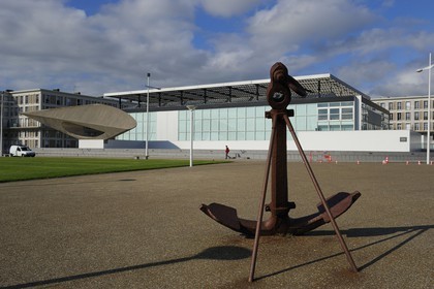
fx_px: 410
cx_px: 217
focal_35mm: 34
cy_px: 144
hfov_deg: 55.8
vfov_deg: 38.9
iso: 200
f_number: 16
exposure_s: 1/200
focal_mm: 34
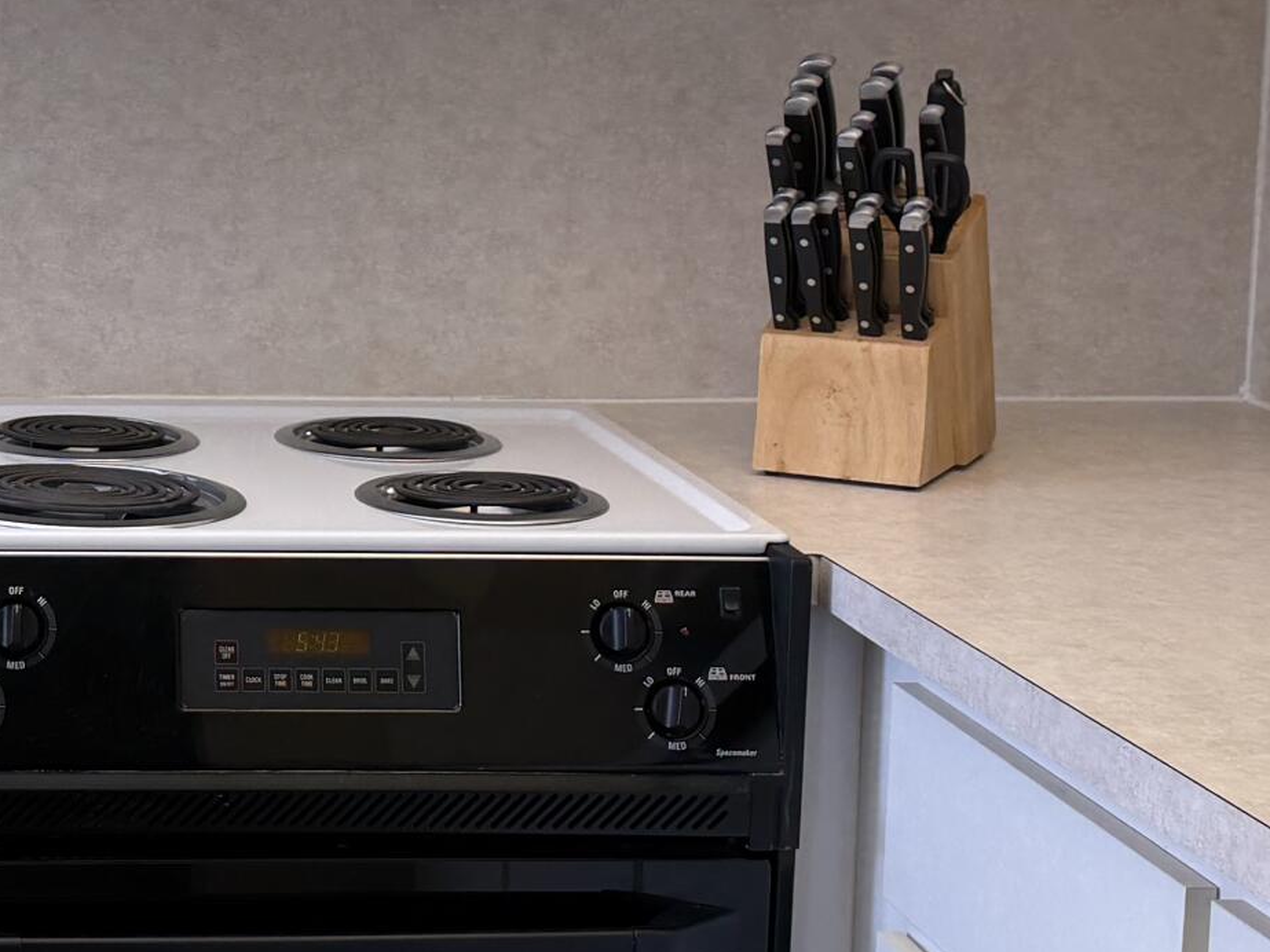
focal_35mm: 78
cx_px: 54
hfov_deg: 24.1
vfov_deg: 18.8
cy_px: 305
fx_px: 2861
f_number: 1.78
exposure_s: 1/120
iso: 125
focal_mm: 6.76
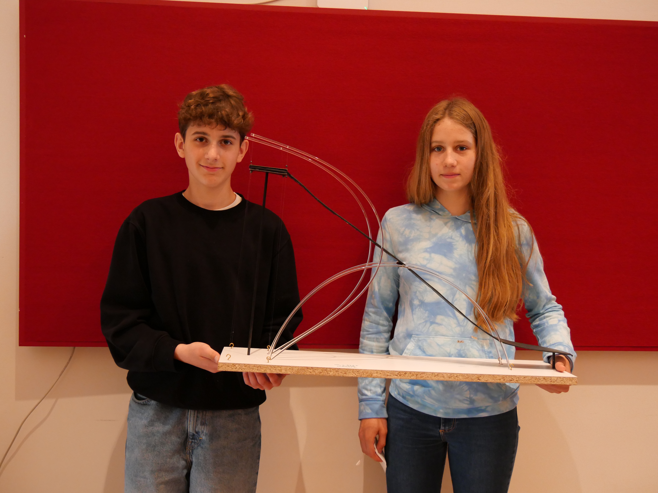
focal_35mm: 38
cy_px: 246
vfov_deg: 37.7
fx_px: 722
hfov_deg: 49.0
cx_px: 329
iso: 2000
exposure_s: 1/60
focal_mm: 19
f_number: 3.8
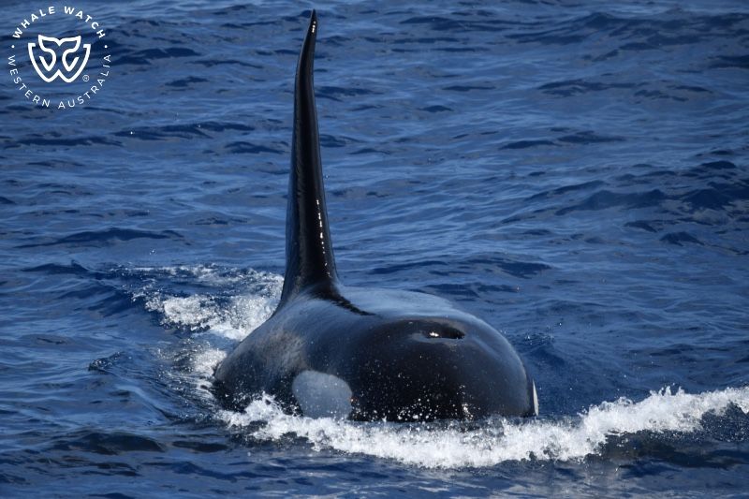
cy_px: 250
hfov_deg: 4.1
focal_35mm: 500
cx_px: 374
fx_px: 10400
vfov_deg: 2.7
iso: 1100
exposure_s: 1/8000
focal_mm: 500
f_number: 6.3
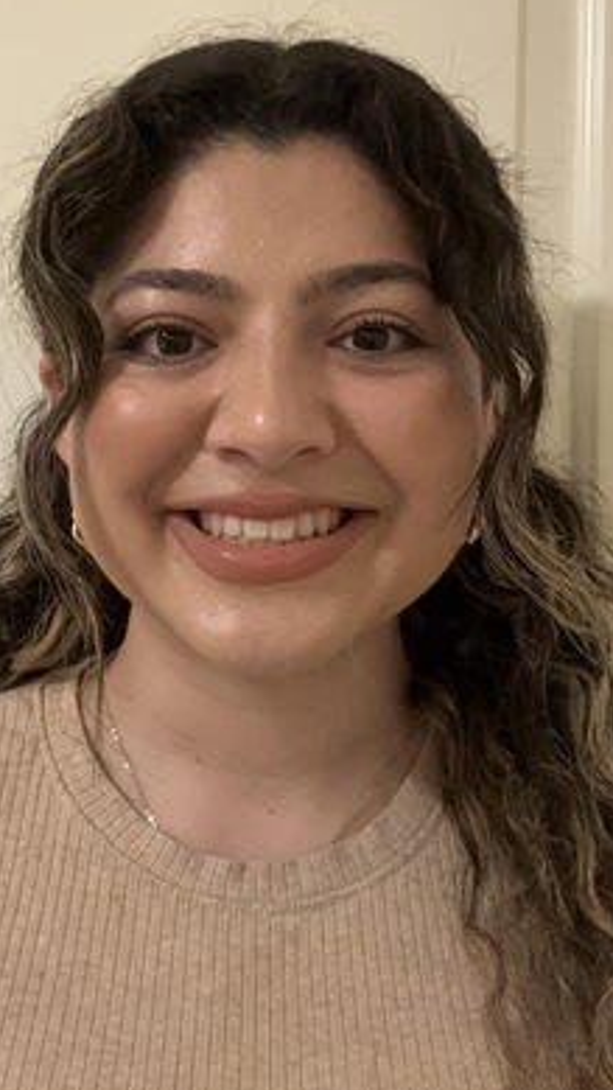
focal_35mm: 42
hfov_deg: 28.3
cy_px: 443
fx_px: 1213
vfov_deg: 48.1
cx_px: 251
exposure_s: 1/30
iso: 500
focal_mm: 2.69
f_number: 1.9
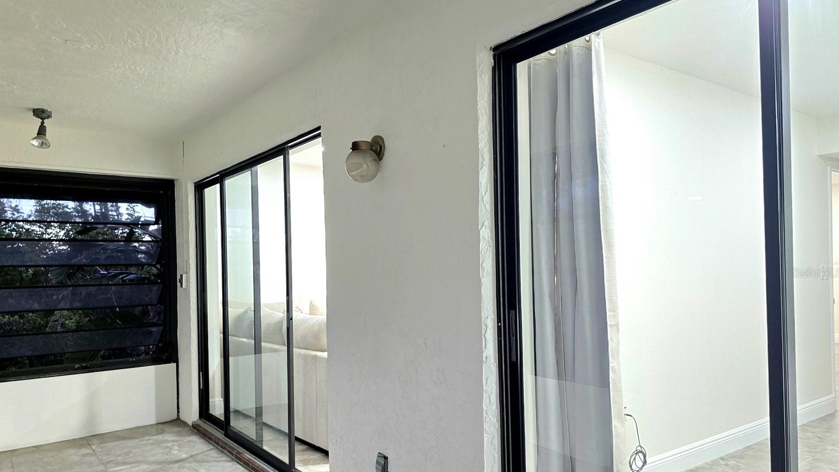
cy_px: 272
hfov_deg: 71.9
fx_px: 578
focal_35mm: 26
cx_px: 409
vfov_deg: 44.2
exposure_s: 1/60.2
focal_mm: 6.3
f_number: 1.7
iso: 1000
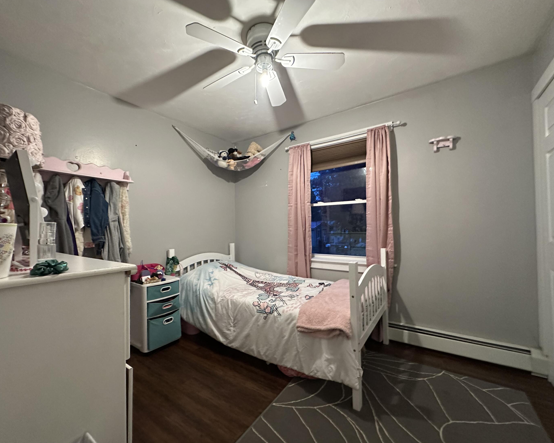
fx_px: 246
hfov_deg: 96.6
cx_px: 254
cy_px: 226
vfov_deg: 84.0
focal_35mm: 15
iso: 800
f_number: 2.2
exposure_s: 1/60
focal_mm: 2.22
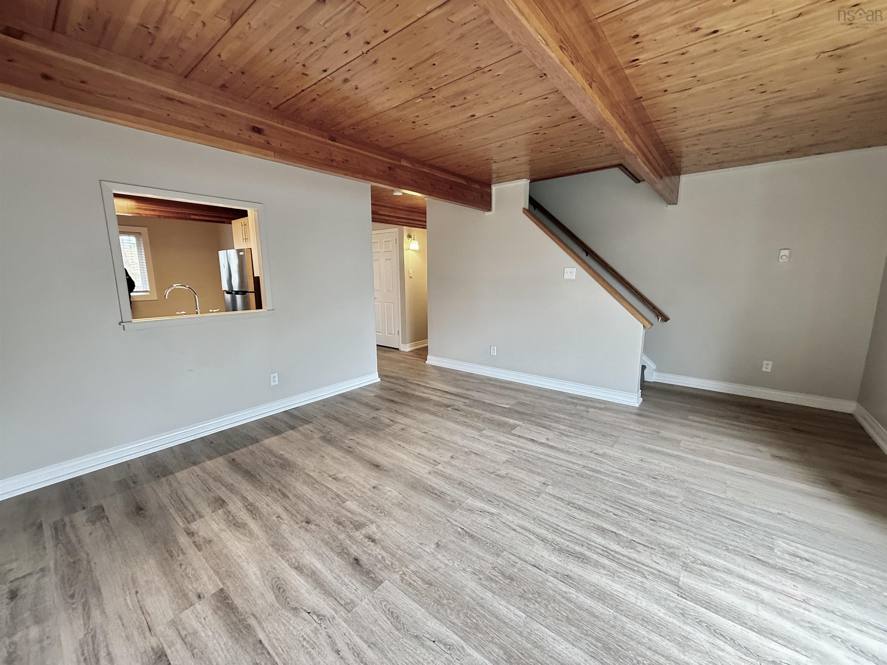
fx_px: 359
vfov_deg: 85.7
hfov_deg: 102.1
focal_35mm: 14
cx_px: 444
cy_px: 332
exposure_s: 1/60
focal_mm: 2.22
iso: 400
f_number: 2.2
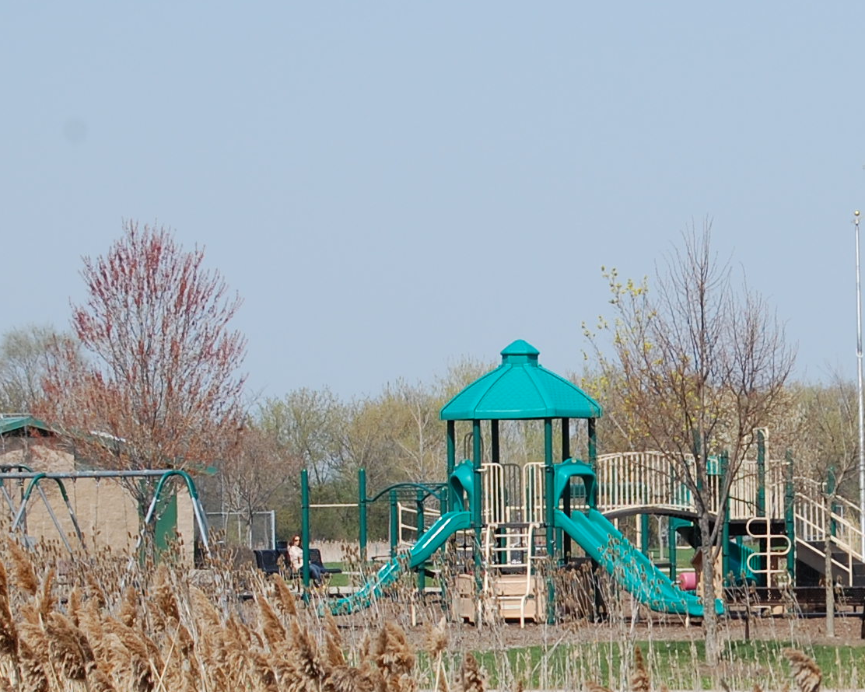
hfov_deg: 9.2
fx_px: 5358
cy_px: 613
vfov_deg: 7.4
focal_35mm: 209
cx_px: 818
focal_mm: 55
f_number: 10
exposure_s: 1/400
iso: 200
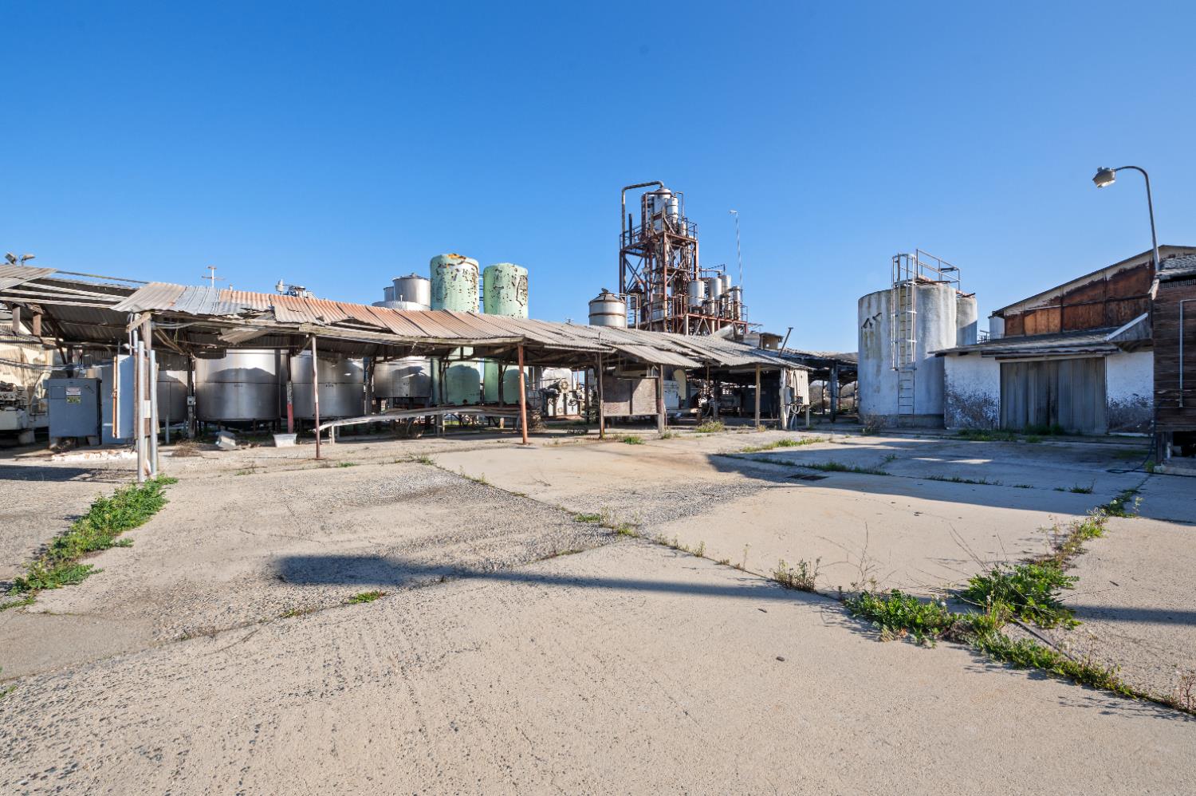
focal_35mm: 14
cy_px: 398
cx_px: 598
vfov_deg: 81.1
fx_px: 465
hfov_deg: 104.3
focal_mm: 14
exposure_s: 1/200
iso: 250
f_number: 9
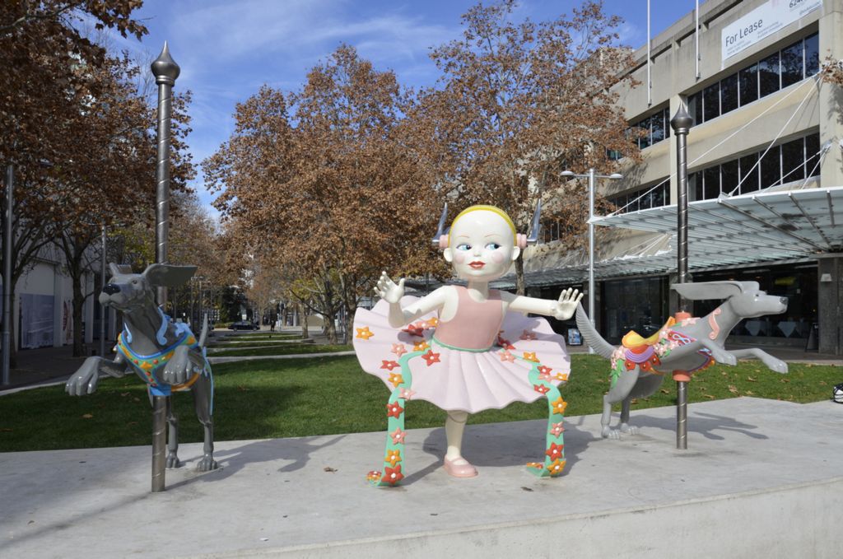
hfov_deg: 67.5
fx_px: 631
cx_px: 422
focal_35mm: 27
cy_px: 280
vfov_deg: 47.8
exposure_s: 1/250
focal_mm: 18
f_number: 8
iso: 110
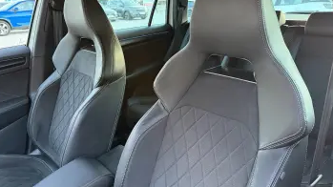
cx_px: 167
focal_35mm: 27
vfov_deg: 42.8
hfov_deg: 69.9
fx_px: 238
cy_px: 91
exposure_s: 1/60
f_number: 1.78
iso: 640
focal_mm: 6.76
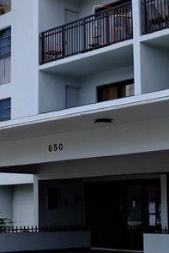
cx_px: 58
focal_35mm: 89
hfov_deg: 15.4
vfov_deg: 22.8
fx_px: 626
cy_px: 111
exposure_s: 1/480
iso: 250
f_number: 5.6
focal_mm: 23.5
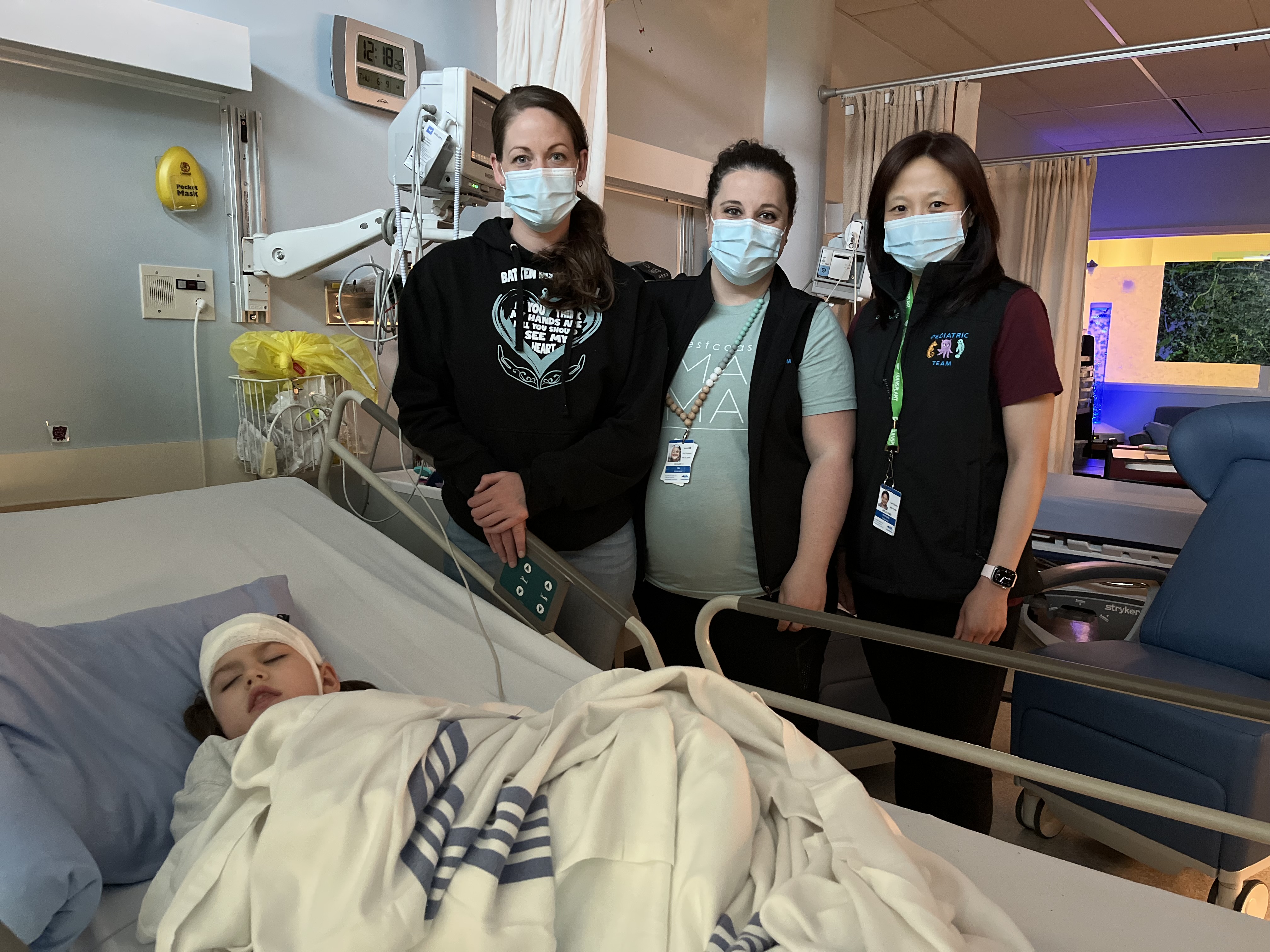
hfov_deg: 67.3
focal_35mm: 26
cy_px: 476
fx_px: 954
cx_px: 635
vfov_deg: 53.1
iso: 500
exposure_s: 1/40
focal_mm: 5.1
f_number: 1.6
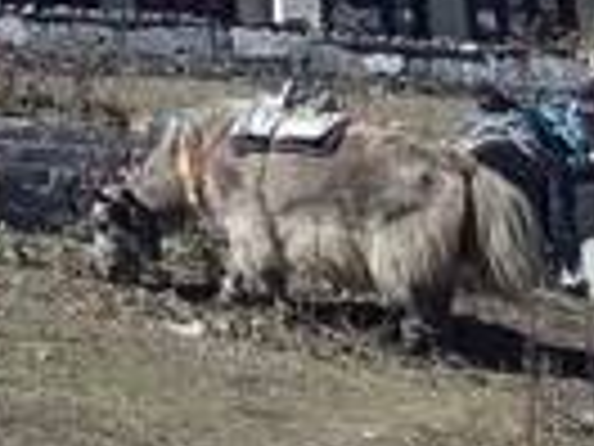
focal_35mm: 153
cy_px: -405
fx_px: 2625
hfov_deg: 10.5
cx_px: -963
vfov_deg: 9.2
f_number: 2.2
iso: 101
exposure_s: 1/881
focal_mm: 3.46
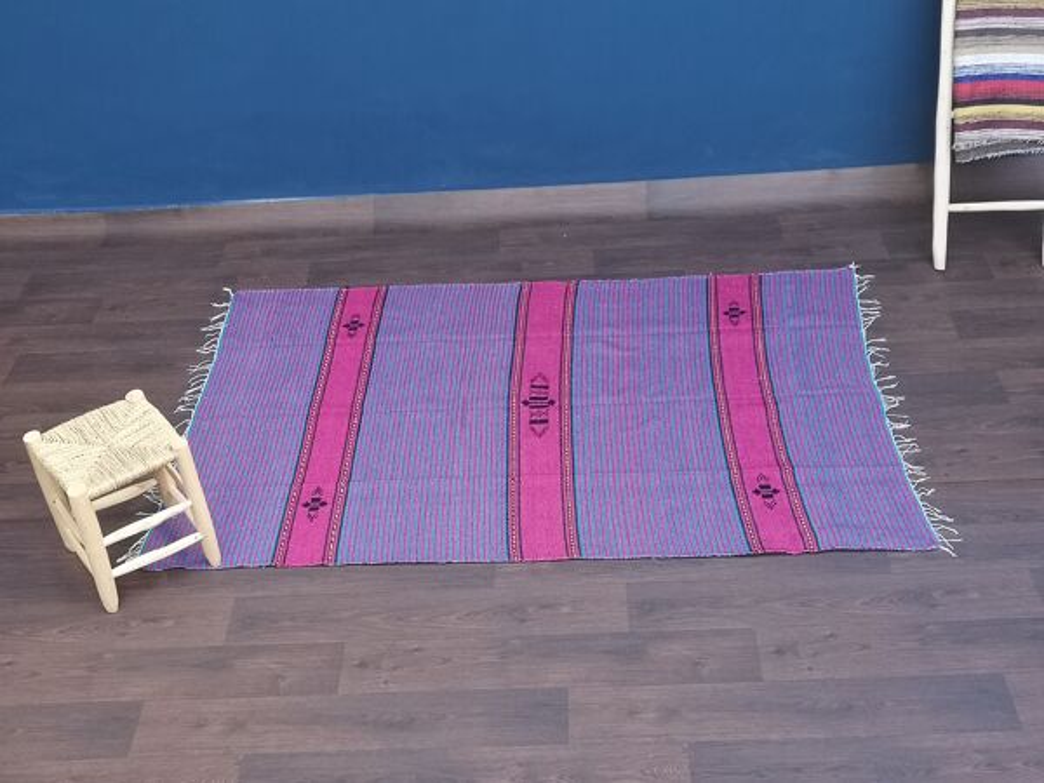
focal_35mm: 45
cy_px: 392
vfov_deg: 32.2
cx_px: 522
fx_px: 1357
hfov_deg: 42.1
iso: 64
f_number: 1.8
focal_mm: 5.58
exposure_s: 1/100
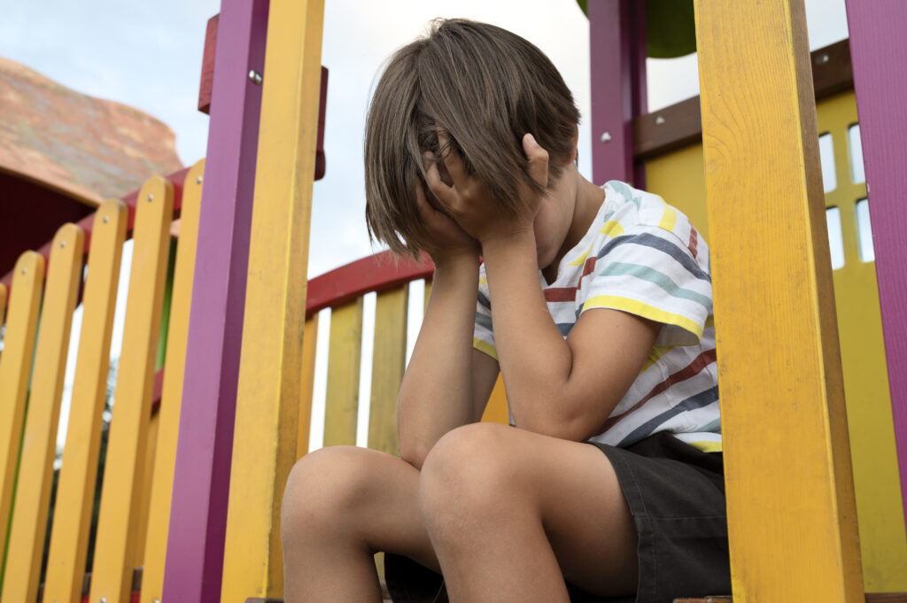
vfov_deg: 33.3
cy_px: 302
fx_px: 1007
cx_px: 454
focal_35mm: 40
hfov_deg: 48.5
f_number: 5.6
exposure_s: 1/160
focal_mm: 40
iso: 500
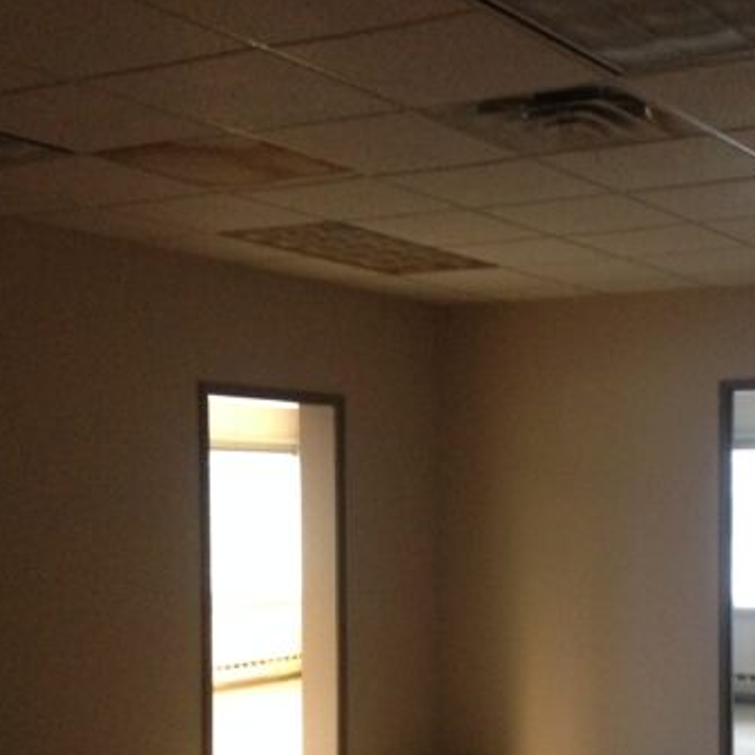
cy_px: 566
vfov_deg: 26.5
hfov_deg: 26.4
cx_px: 605
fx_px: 1579
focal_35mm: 64
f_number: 2.4
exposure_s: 1/17
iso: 400
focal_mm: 4.28
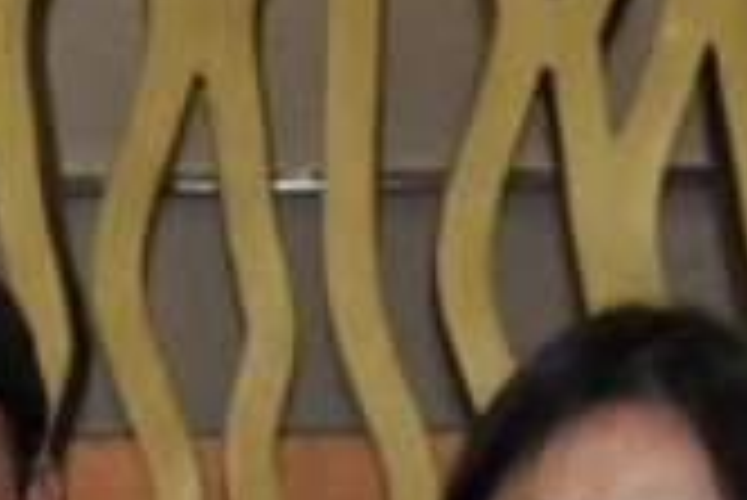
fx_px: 4216
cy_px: 829
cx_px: 40
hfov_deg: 10.1
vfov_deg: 6.7
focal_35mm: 203
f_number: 4
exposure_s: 1/60
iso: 1600
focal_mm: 22
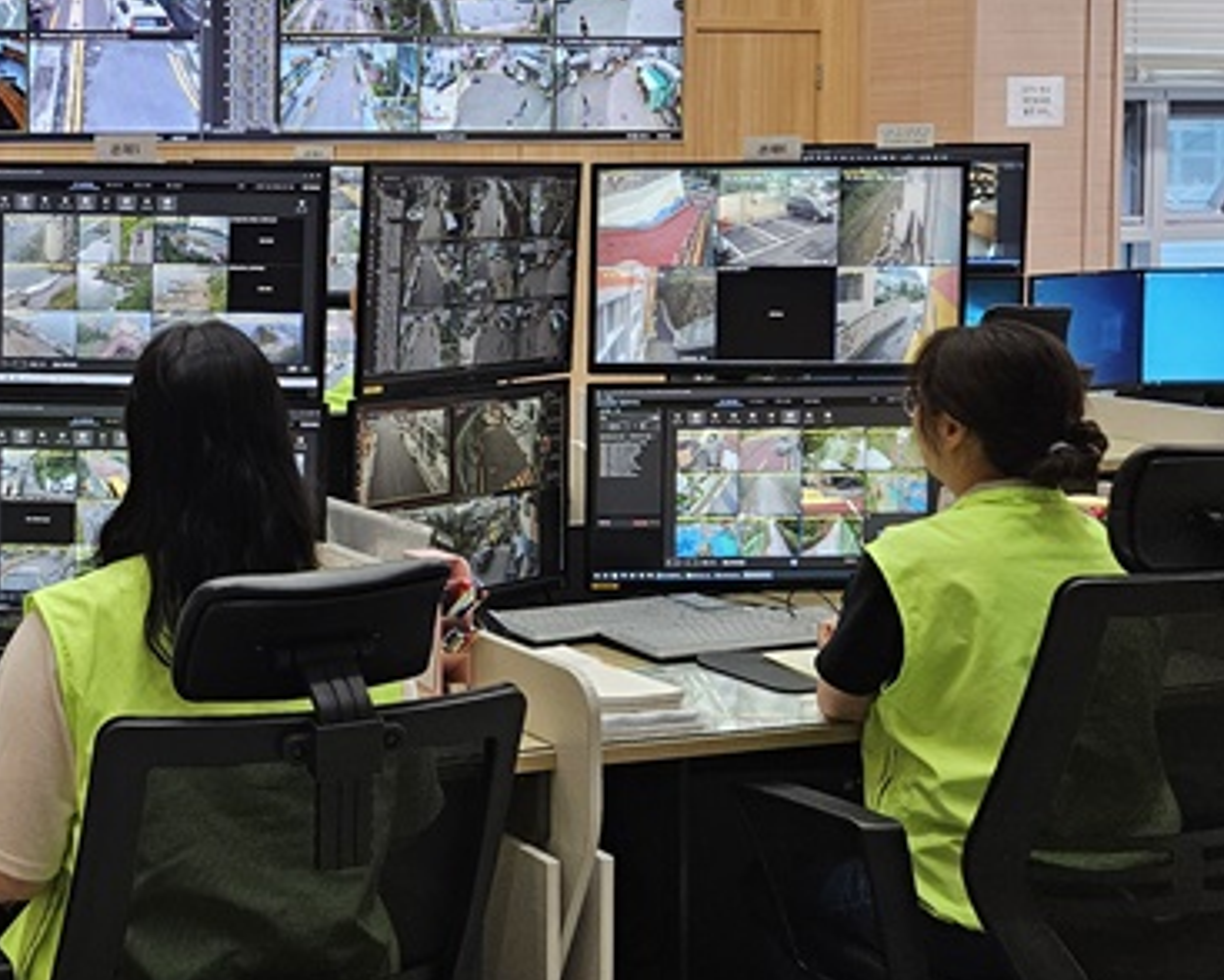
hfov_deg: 30.9
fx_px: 1993
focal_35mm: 55
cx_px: -83
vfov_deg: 27.2
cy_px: 228
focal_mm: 5.4
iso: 160
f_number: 1.8
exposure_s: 1/120
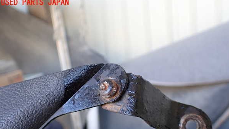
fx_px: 200
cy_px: 85
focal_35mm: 33
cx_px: 114
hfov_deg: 59.5
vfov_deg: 35.3
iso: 400
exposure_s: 1/125
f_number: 2.3
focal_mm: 5.4
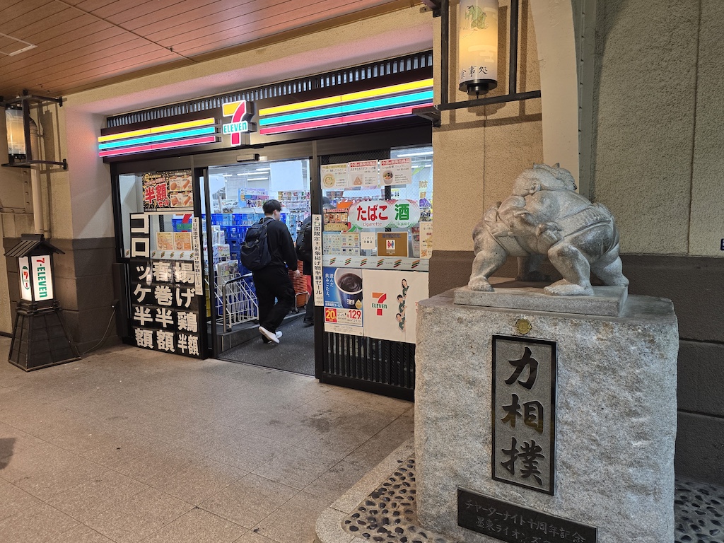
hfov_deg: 73.9
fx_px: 481
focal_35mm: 23
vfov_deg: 58.9
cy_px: 272
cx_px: 362
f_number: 1.7
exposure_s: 1/120
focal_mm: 6.3
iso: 160
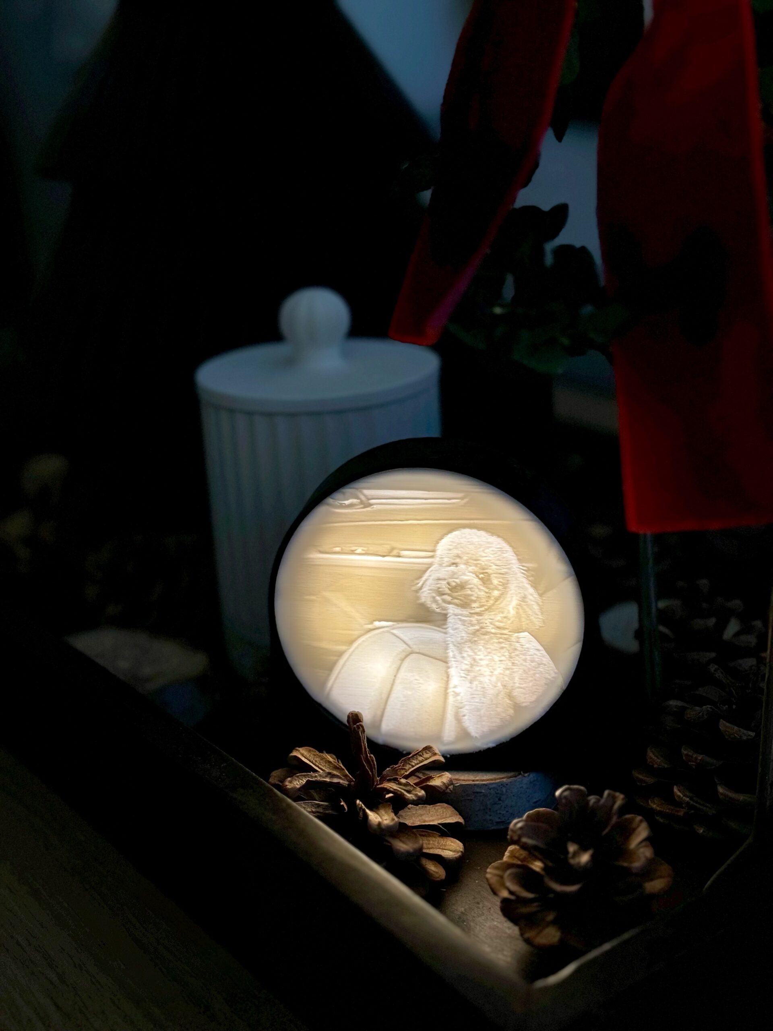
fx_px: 1429
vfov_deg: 39.7
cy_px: 516
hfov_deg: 30.3
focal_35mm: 48
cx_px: 386
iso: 50
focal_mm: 6.76
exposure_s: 1/151
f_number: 1.78
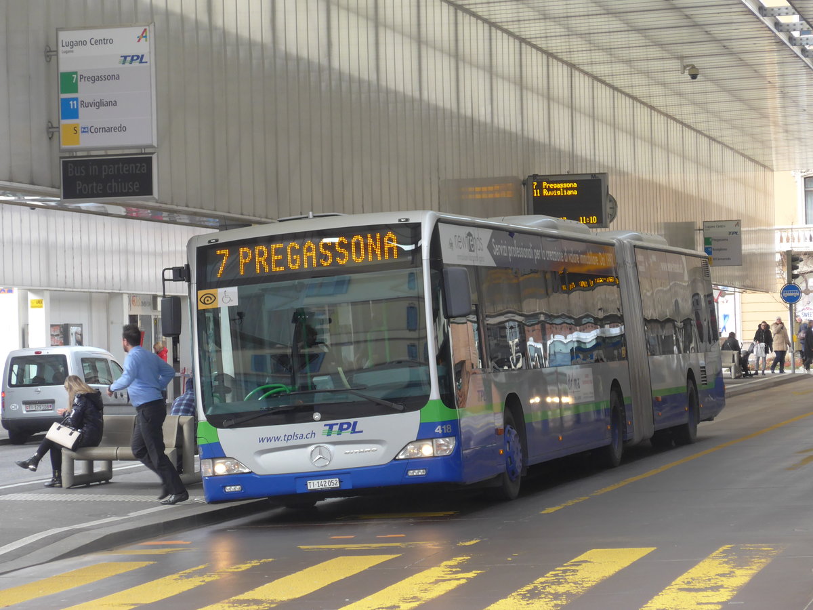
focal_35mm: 117
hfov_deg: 16.8
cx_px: 406
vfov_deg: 12.7
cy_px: 305
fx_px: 2748
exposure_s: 1/160
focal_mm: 22.9
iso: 250
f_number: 5
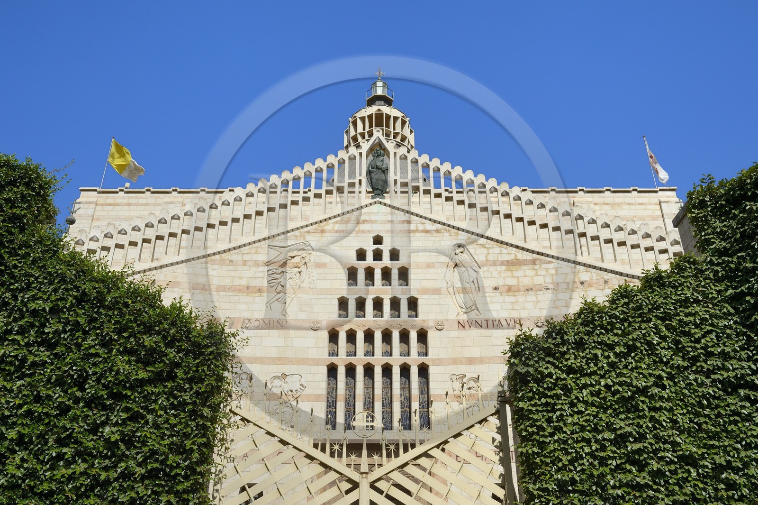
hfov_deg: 55.8
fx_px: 715
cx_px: 379
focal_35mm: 34
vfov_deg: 38.8
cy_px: 252
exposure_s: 1/400
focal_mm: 34
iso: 200
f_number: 13
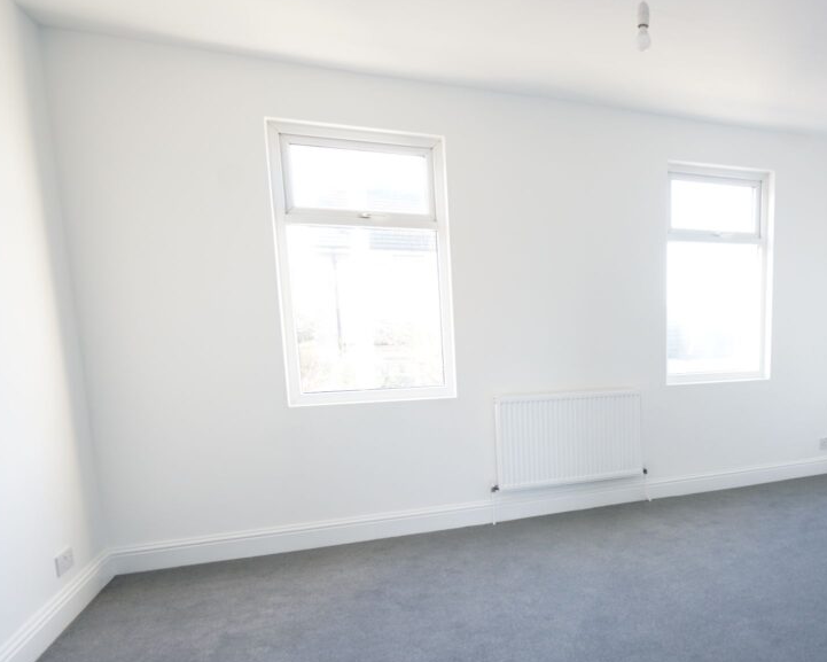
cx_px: 622
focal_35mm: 25
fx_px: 612
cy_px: 410
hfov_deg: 64.0
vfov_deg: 56.2
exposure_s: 1/30
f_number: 4
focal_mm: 16
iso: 400
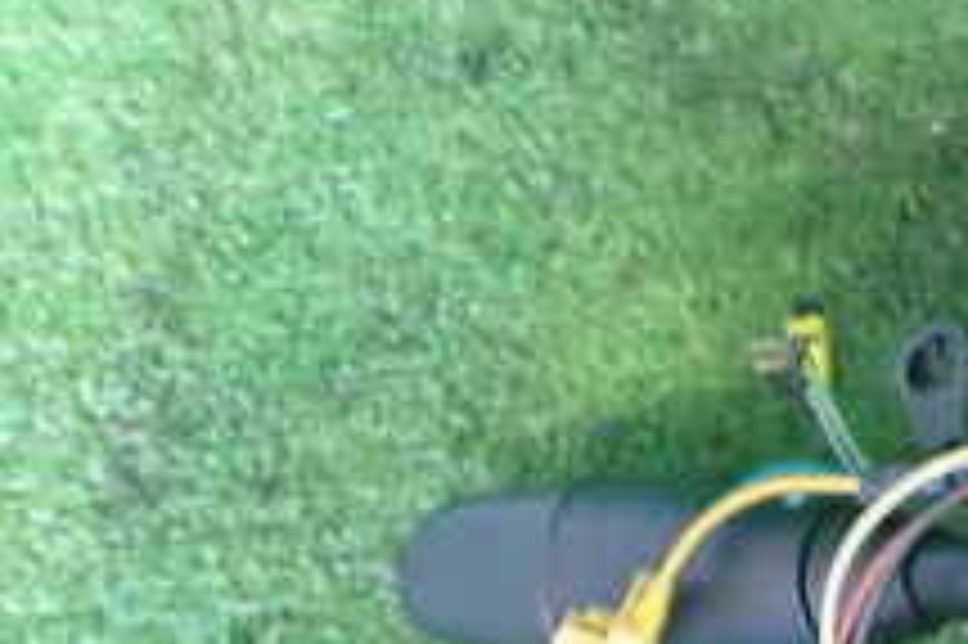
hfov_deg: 20.7
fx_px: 2337
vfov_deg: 15.5
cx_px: 1346
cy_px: 549
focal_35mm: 87
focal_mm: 5.4
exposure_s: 1/30
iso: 800
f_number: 2.3
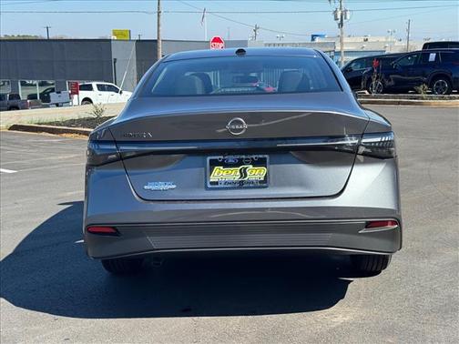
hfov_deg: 39.7
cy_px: 172
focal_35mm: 48
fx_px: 636
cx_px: 230
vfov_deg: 30.3
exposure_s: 1/1681
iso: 64
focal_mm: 6.76
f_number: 1.78
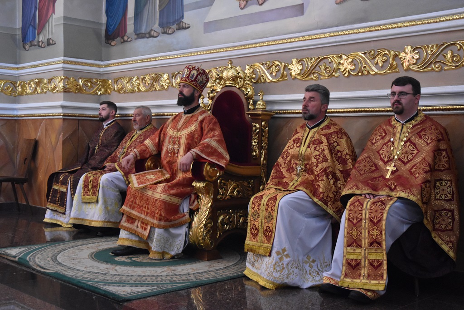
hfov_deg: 42.3
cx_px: 232
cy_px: 155
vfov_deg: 29.0
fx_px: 599
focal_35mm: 46
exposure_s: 1/125
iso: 3600
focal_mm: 31
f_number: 4
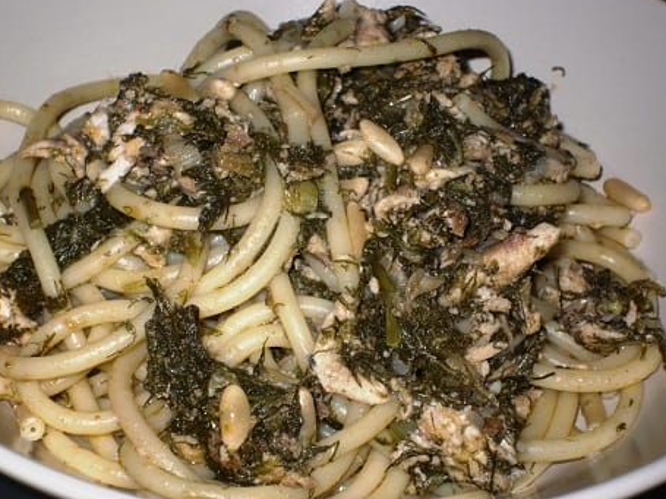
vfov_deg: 14.9
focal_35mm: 99
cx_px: 303
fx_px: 1904
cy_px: 258
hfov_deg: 19.8
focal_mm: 17.1
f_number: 13.4
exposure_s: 1/60
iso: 100
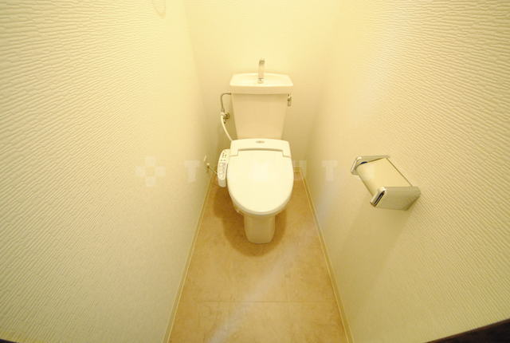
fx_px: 170
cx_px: 255
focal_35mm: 12
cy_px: 172
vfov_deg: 90.3
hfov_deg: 112.5
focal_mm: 8
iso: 1600
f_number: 4.5
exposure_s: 1/20
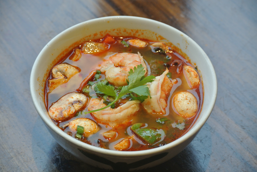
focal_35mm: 103
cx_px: 128
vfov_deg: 13.4
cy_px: 86
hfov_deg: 19.8
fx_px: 737
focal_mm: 38.5
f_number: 3.8
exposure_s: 1/50
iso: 400
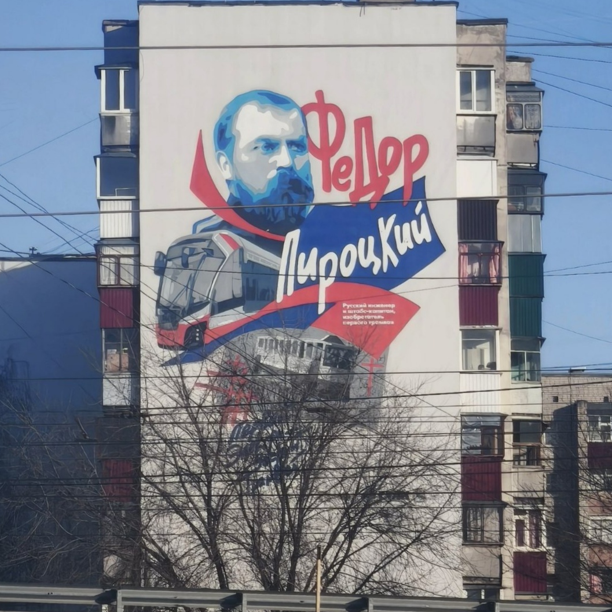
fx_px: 2380
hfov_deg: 14.7
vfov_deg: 14.6
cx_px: 307
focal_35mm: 119
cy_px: 278
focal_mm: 7.1
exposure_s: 1/417
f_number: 1.9
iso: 50
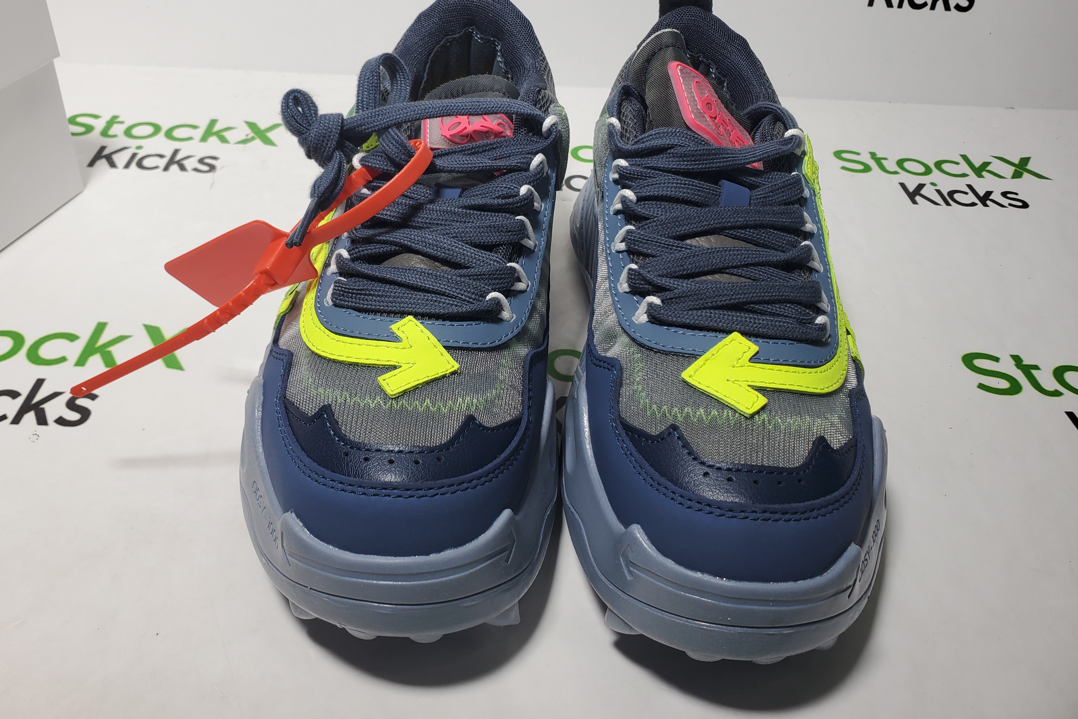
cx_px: 532
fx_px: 838
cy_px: 303
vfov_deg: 46.2
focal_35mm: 28
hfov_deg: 65.5
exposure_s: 1/189
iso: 50
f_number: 2.4
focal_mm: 4.3
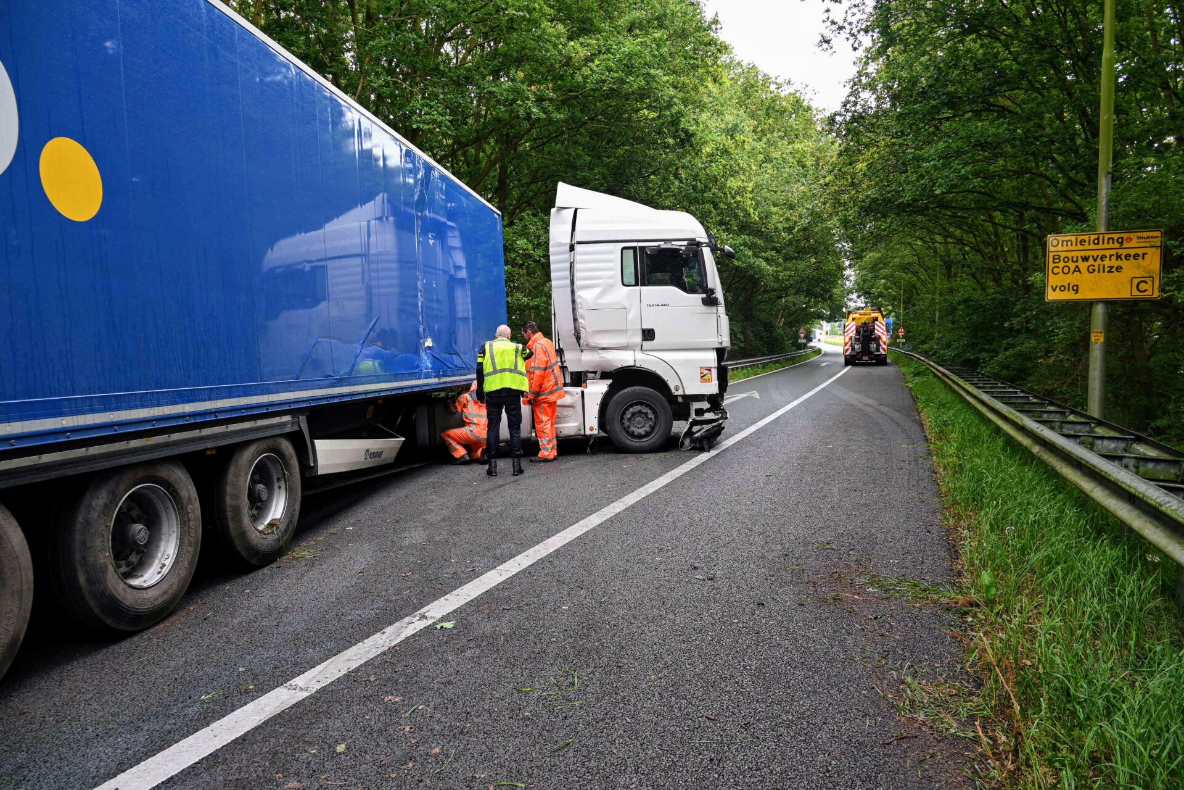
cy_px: 395
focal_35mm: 24
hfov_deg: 73.7
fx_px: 789
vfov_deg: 53.1
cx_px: 592
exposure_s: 1/25
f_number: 6.3
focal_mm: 24
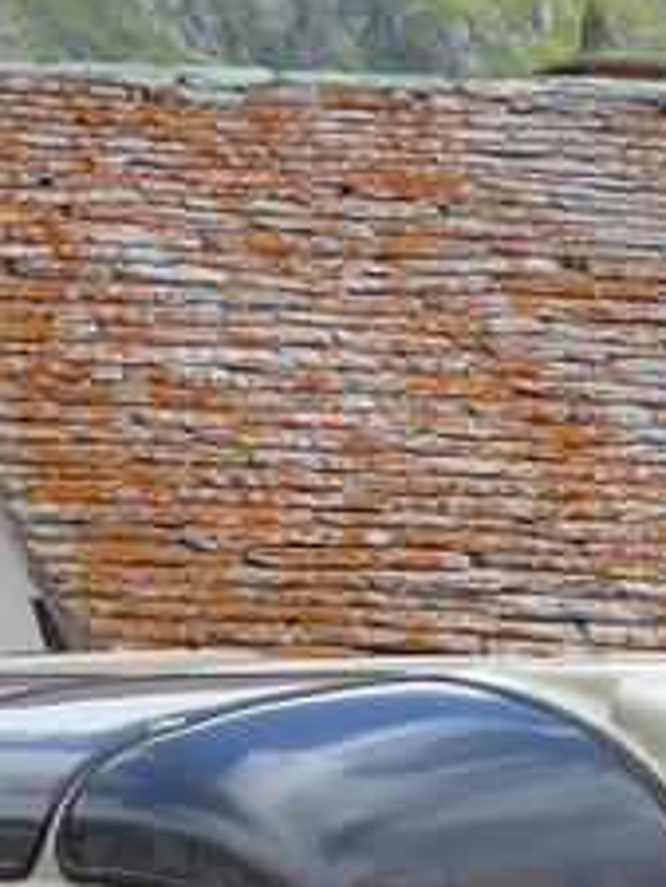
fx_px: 9559
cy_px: 1254
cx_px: 248
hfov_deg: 4.0
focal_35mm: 373
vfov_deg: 5.3
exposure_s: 1/500
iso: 80
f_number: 4.1
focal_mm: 14.2
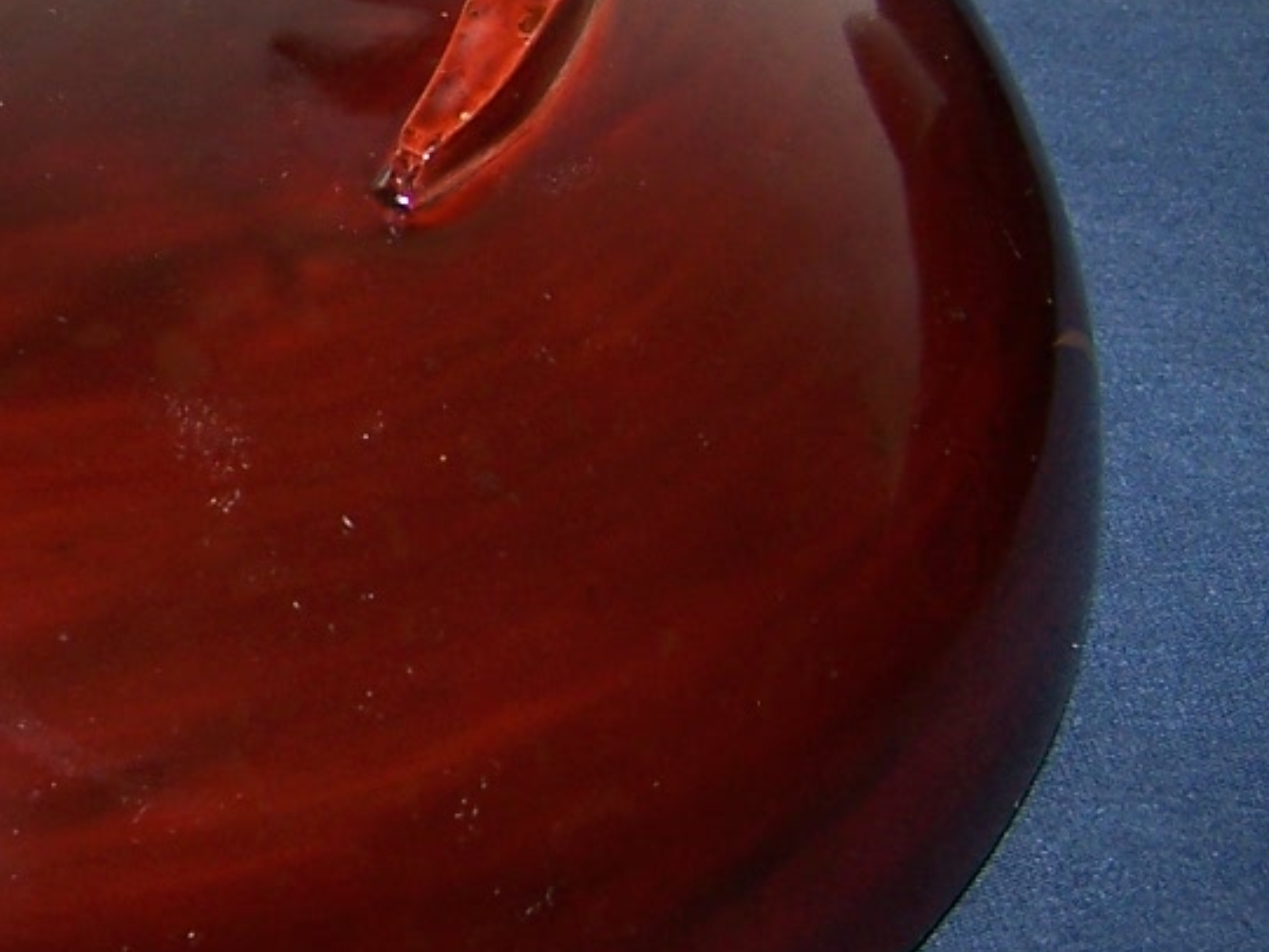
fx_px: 3997
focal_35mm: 109
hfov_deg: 17.1
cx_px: -326
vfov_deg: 13.6
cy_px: 263
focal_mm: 6.3
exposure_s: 1/60
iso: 80
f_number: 2.8
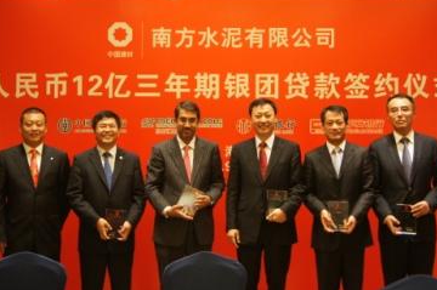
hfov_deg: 35.7
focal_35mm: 56
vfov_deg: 24.1
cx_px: 232
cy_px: 114
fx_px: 679
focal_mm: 30
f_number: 4.5
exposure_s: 1/30
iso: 1600
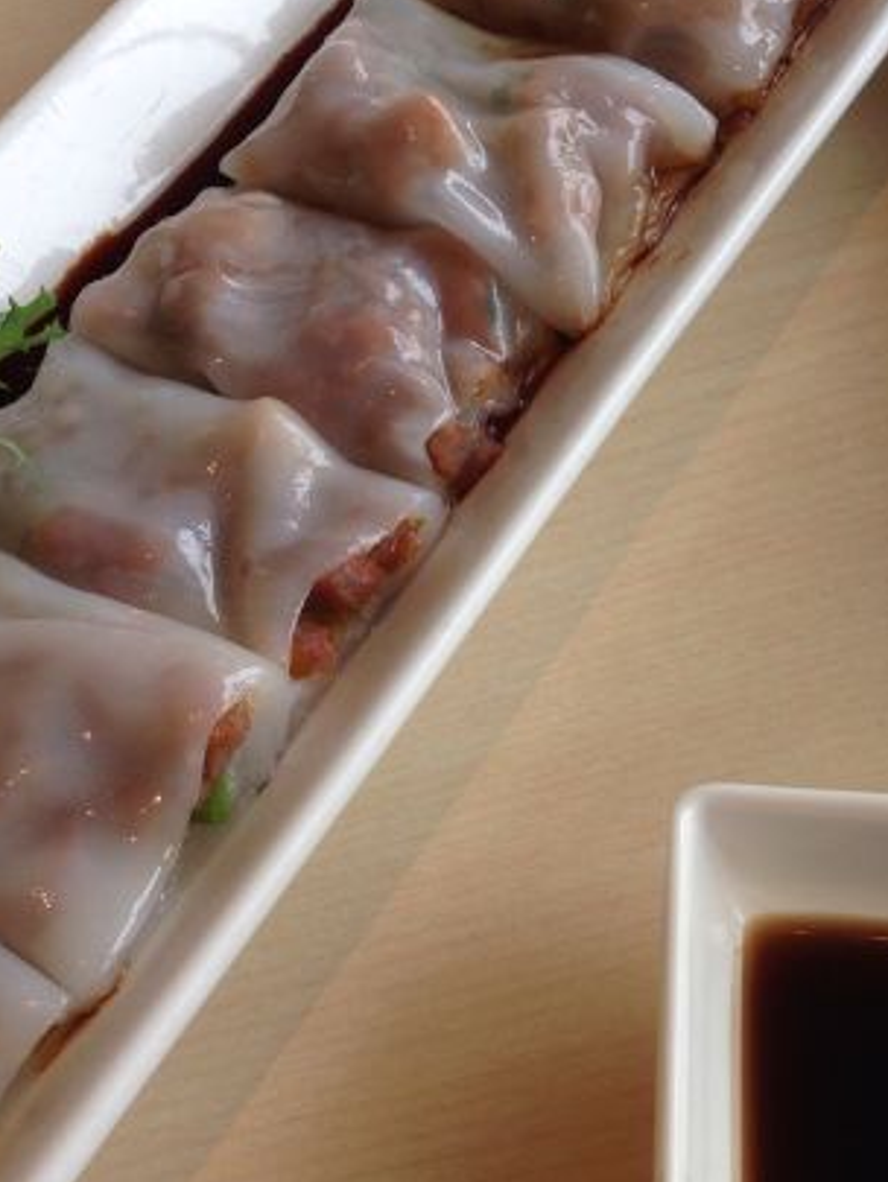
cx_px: 226
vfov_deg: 33.7
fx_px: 1949
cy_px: 487
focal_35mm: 57
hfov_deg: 25.4
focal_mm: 4.12
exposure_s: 1/199
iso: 50
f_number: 2.4
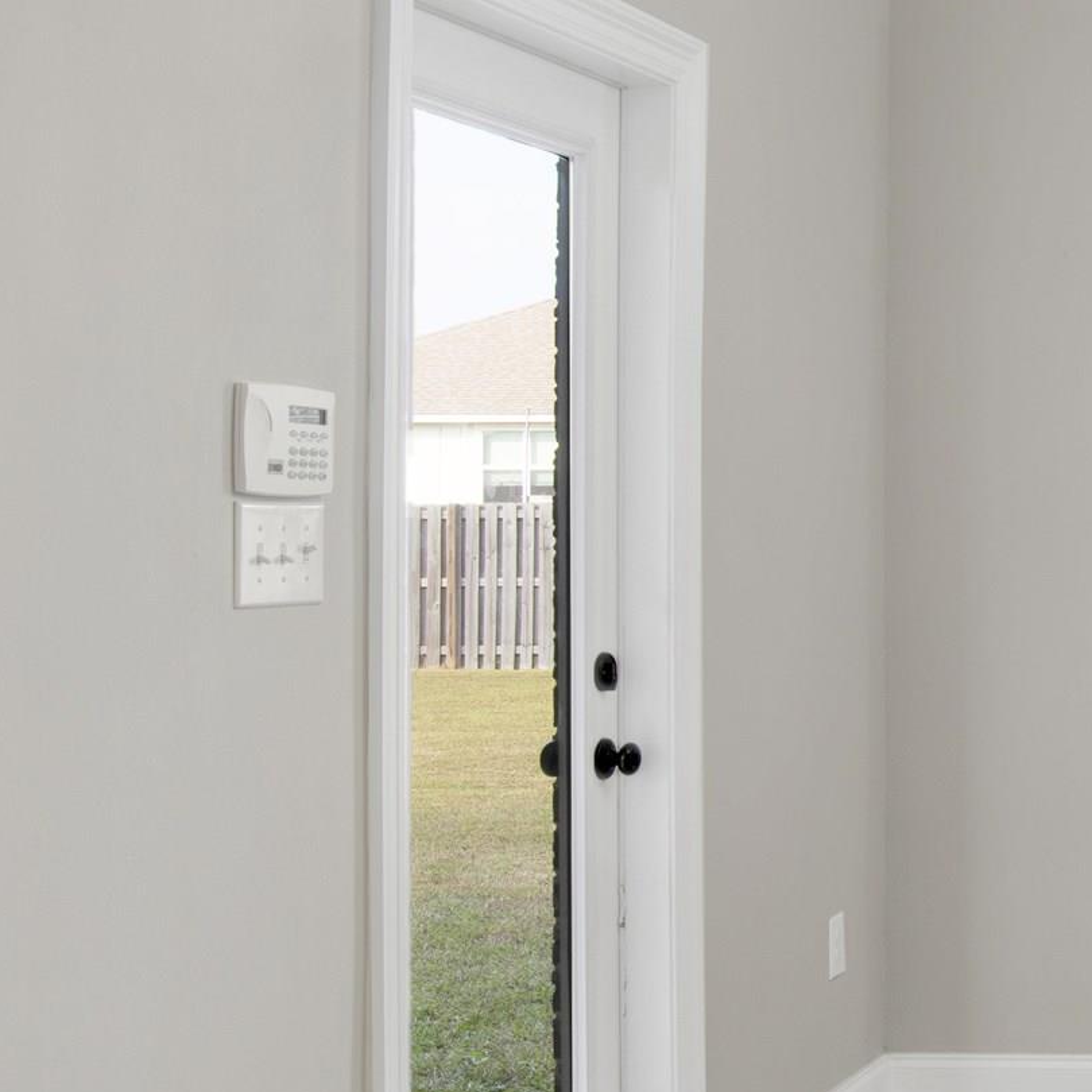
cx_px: 1635
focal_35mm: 58
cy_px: 485
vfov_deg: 29.5
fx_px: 2070
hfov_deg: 23.6
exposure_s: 1/6
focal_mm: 18
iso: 200
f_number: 11
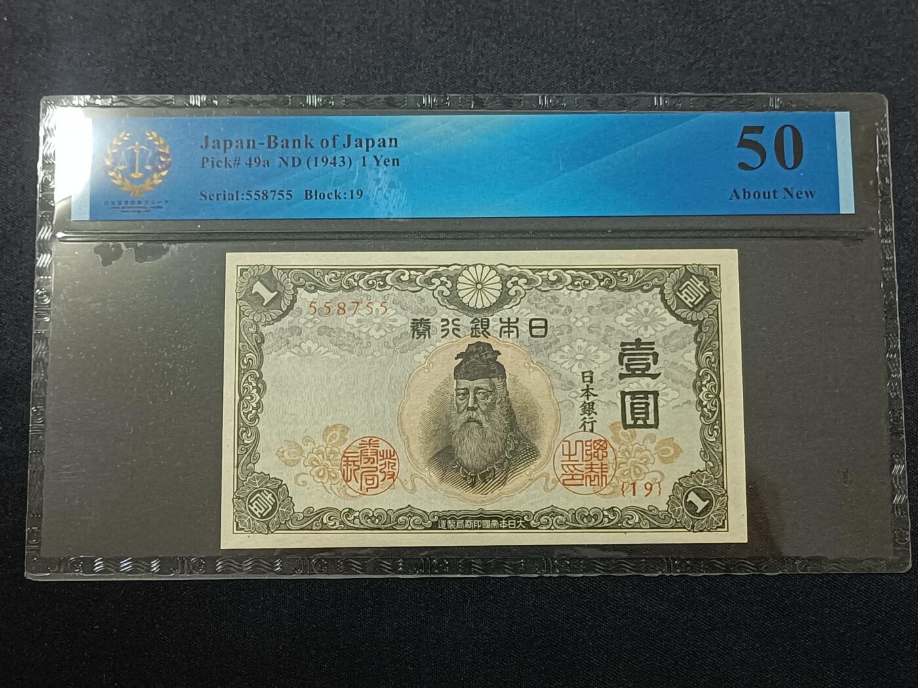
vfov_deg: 29.7
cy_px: 344
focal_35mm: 49
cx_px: 459
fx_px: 1299
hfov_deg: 38.9
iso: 1442
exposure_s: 1/30
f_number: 1.8
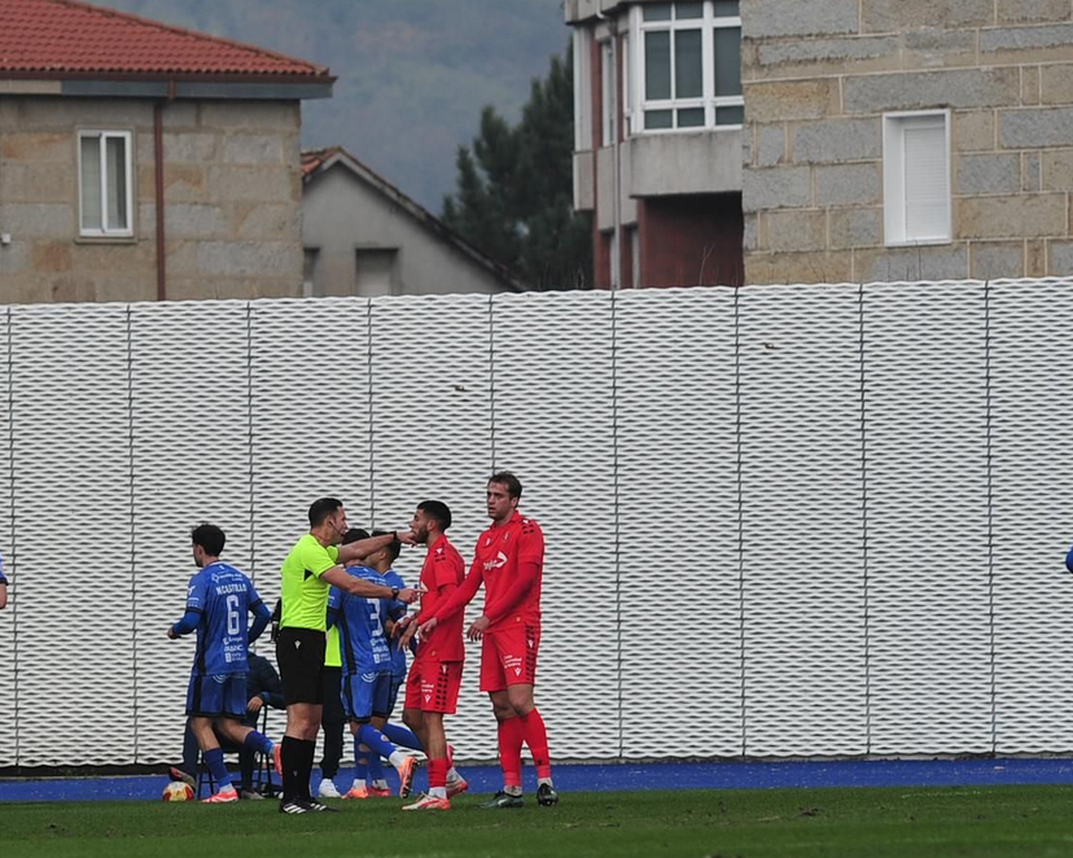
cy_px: 632
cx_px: 255
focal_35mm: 544
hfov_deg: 3.6
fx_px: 17272
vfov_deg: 2.8
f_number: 6.3
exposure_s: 1/1250
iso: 400
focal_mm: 300
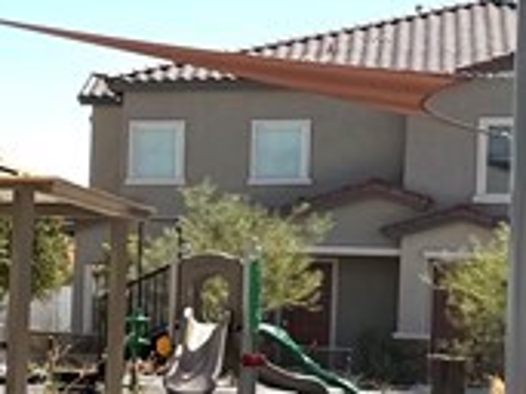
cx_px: -987
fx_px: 2187
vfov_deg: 10.3
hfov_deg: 10.4
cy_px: 265
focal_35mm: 144
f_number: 1.78
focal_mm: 6.76
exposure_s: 1/5319
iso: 80
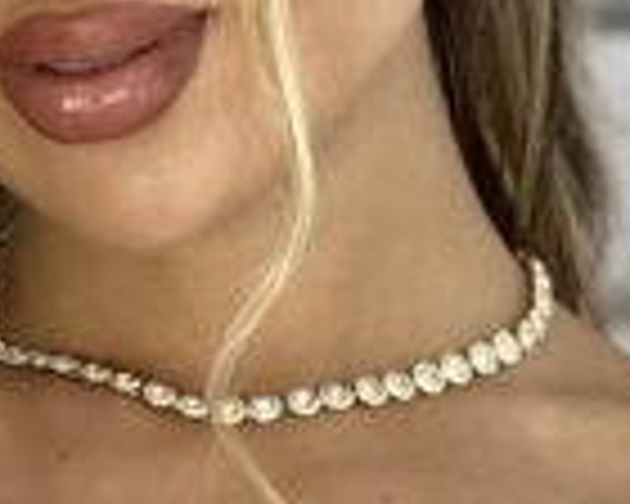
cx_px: 184
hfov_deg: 3.9
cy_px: 1055
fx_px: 9323
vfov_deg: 3.1
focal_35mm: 500
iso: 100
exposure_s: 1/120
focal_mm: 9
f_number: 2.8
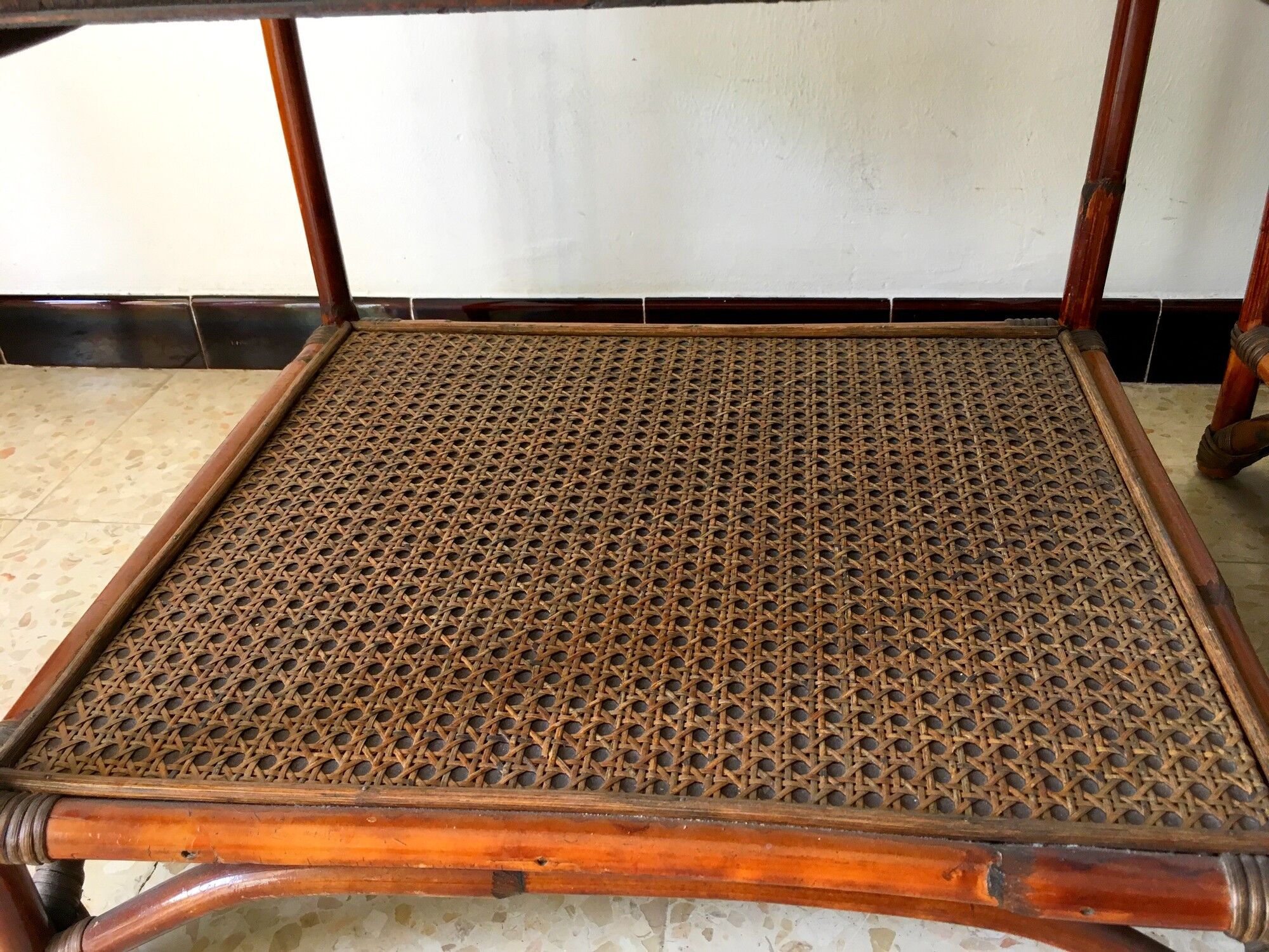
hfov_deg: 61.7
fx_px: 1063
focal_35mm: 29
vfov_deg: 48.2
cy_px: 476
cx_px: 634
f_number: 2.2
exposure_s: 1/33
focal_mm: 4.15
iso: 50
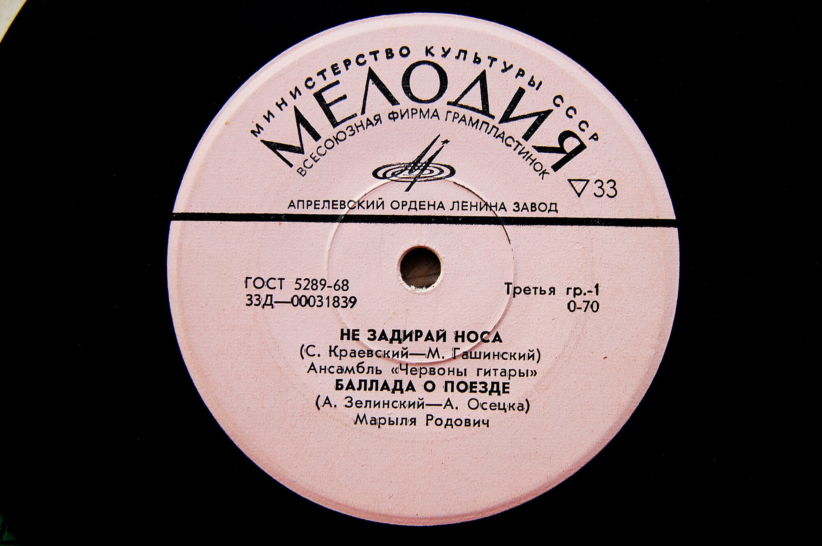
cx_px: 411
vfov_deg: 25.7
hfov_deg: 37.9
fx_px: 1198
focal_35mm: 52
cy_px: 273
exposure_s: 1/90
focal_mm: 35
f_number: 5
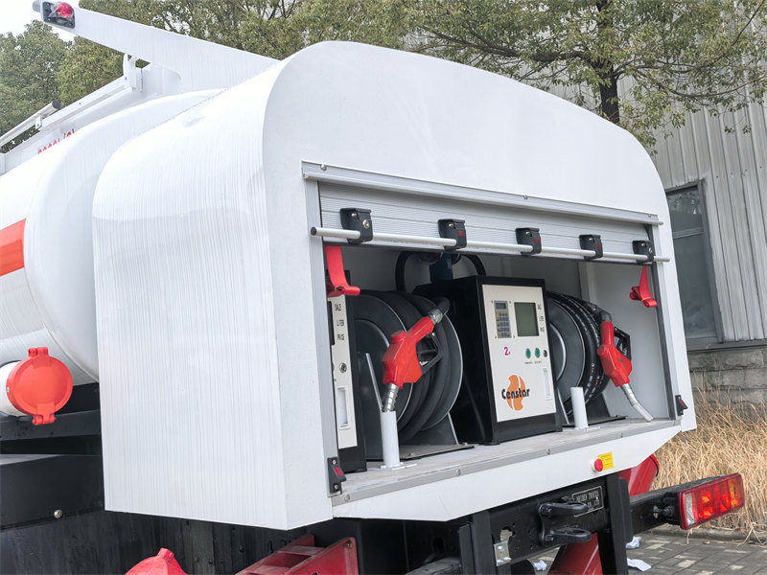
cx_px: 384
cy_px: 288
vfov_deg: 39.7
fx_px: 798
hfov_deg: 51.4
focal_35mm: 36
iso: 50
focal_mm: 6.98
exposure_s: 1/108
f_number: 1.4
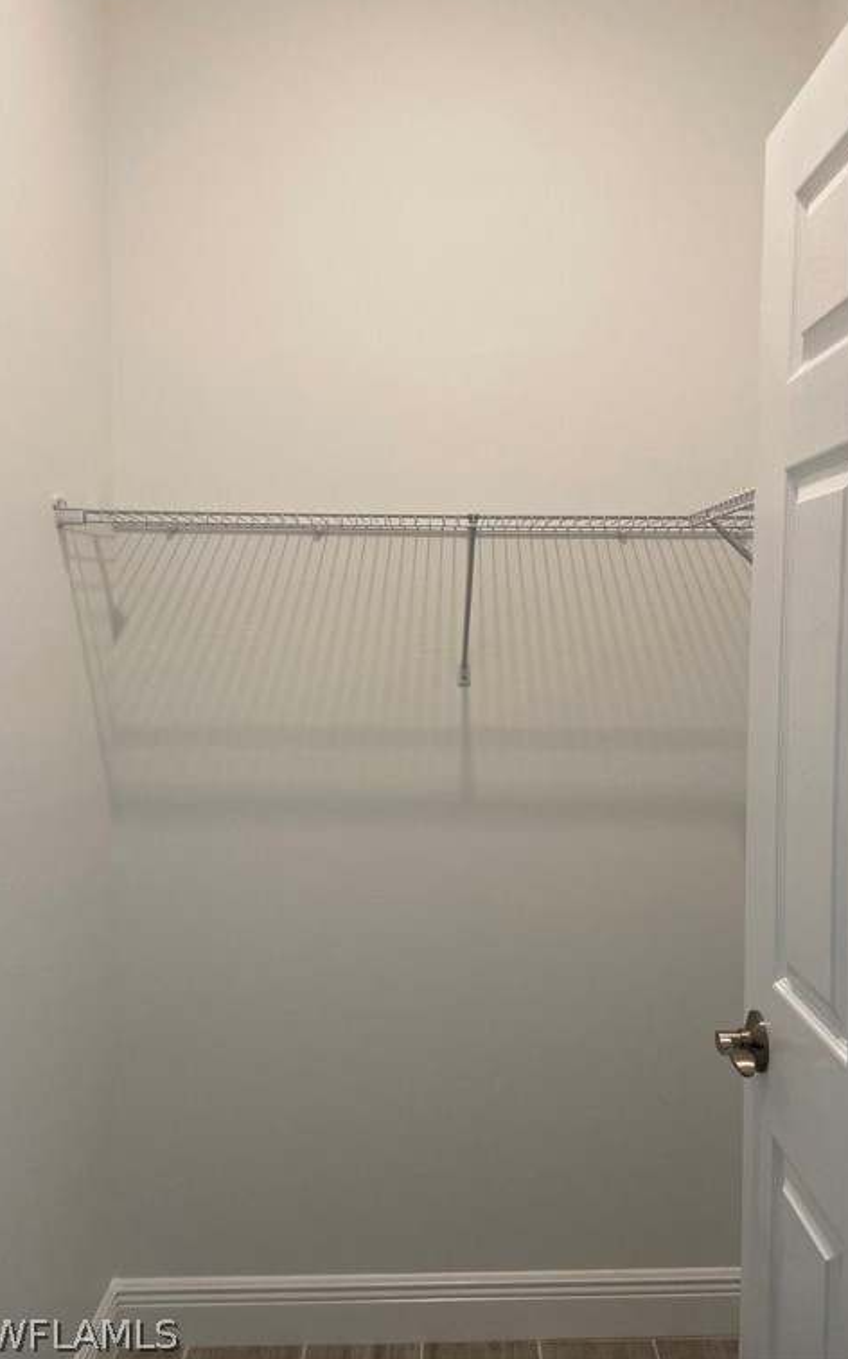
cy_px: 674
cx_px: 471
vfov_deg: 66.5
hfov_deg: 44.4
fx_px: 1036
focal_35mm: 28
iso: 125
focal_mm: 4.25
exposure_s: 1/120
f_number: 1.8
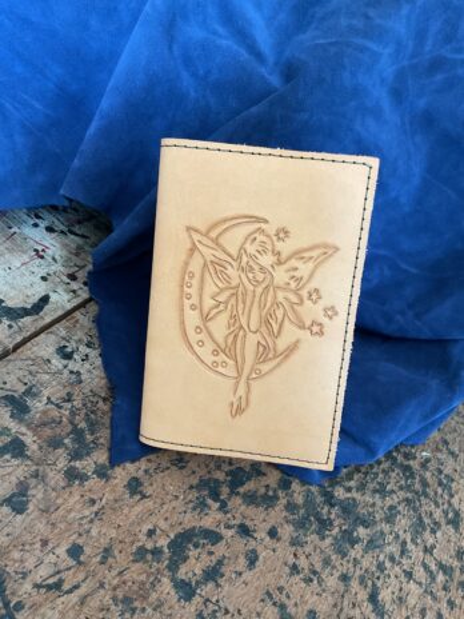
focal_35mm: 29
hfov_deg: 48.2
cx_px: 232
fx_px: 518
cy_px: 310
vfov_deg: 61.7
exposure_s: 1/50
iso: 125
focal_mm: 3
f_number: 1.8
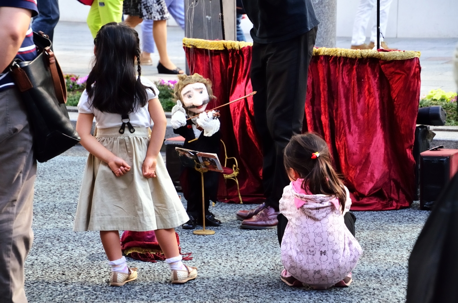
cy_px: 152
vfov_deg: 10.6
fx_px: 1638
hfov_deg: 15.9
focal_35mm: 129
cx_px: 229
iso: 800
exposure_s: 1/2000
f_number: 5.6
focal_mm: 86
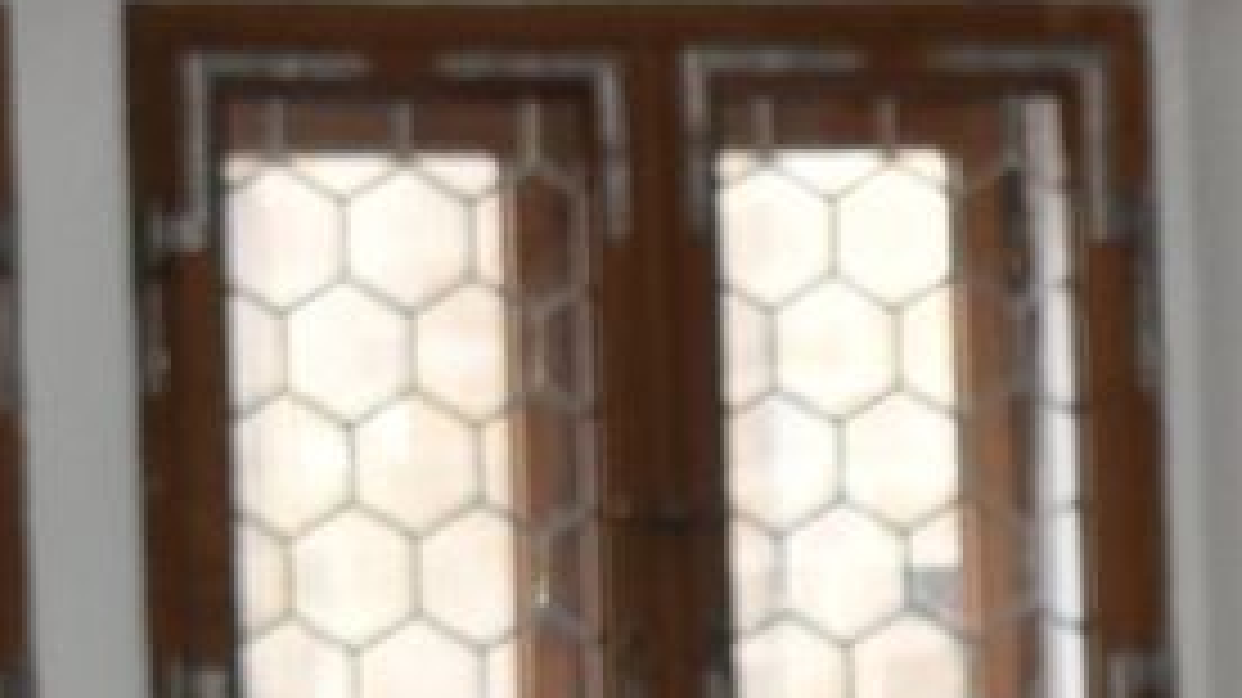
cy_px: 1351
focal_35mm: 382
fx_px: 12575
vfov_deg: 3.2
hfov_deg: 5.6
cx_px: 2115
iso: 1000
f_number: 5
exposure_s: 1/60
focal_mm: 42
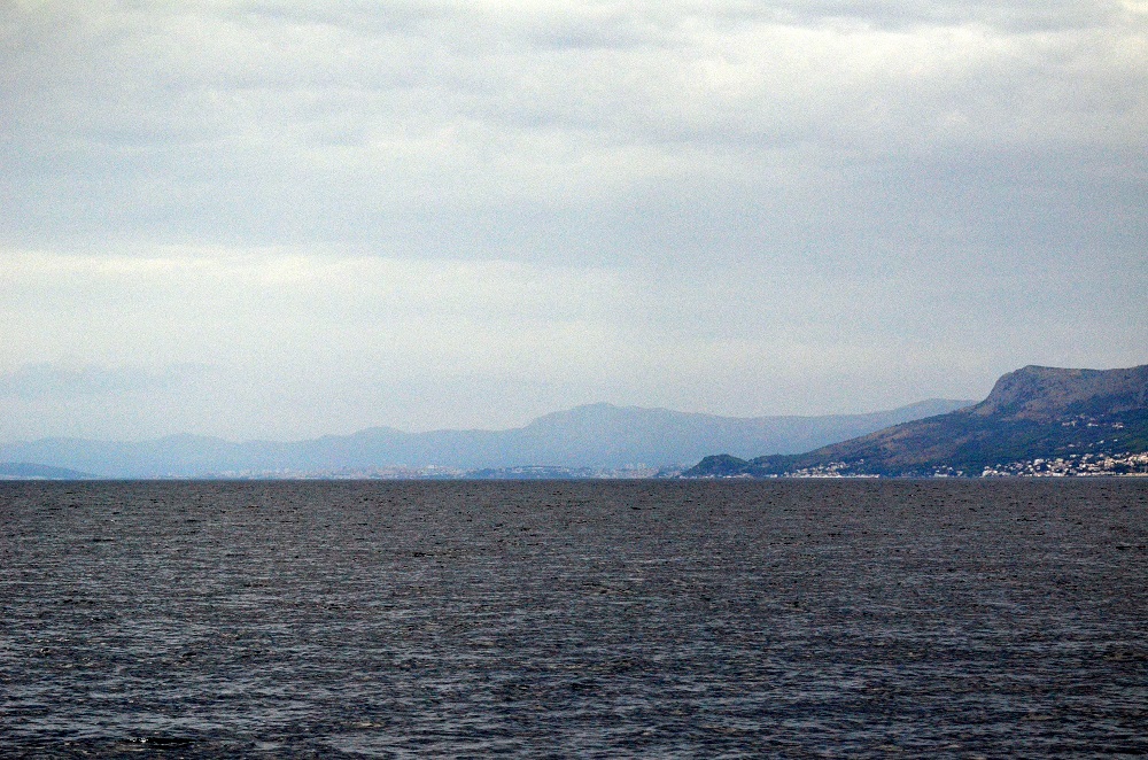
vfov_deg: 13.0
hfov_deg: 19.5
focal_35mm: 105
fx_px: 3341
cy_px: 380
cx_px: 574
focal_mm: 70
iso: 800
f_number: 4.5
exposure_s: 1/8000
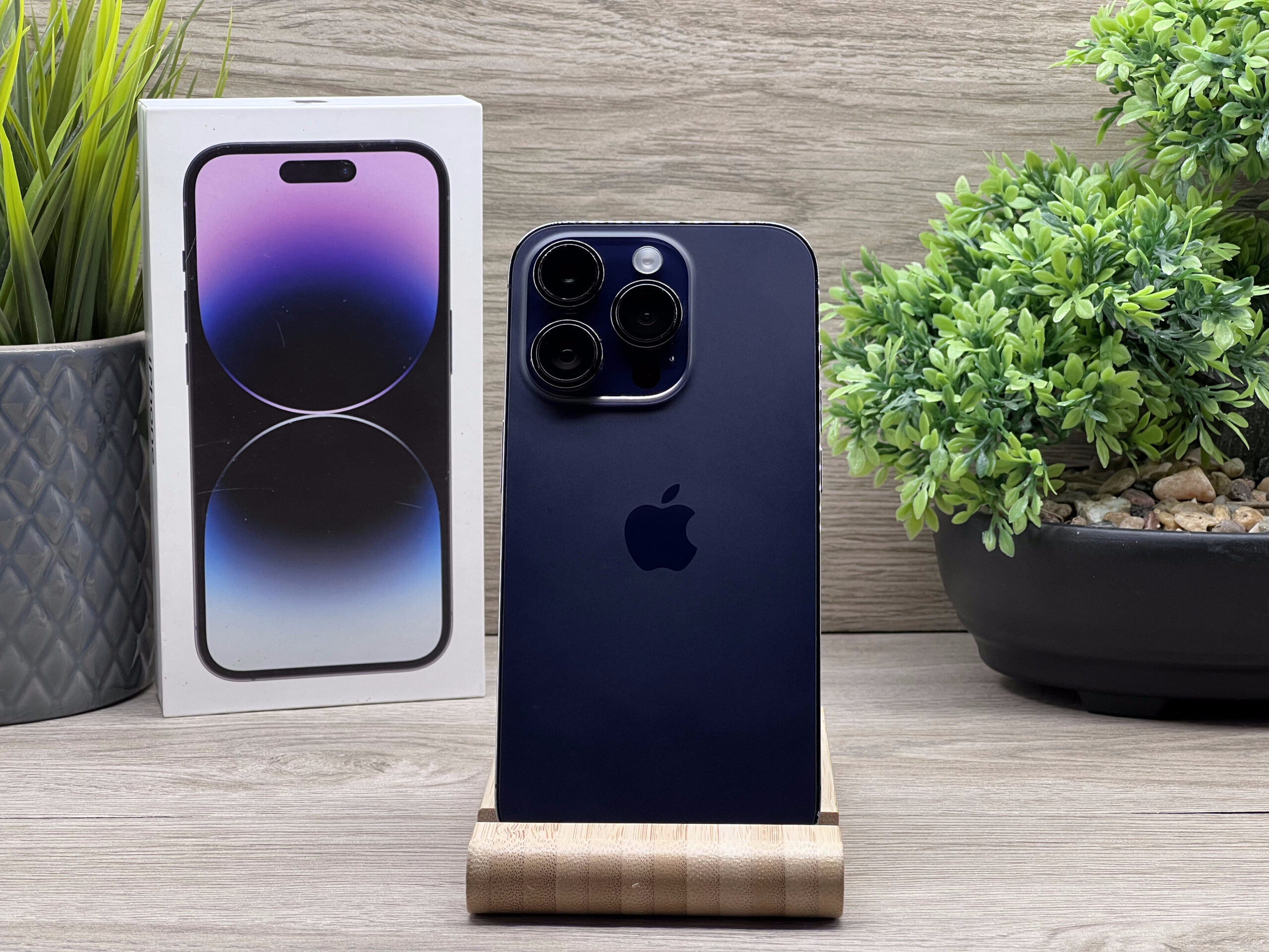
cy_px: 476
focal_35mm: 77
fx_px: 2823
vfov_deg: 19.1
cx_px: 634
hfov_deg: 25.3
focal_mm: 9
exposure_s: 1/100
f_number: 2.8
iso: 100
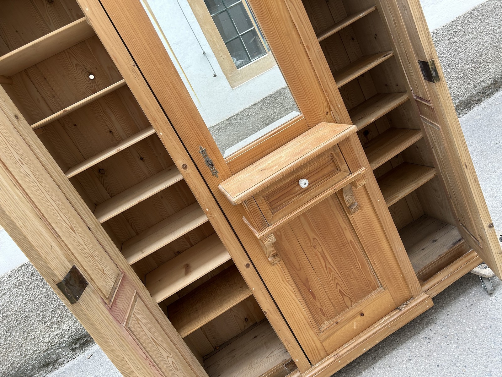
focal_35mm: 26
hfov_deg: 67.3
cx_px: 251
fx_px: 377
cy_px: 188
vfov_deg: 53.1
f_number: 1.5
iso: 32
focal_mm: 5.7
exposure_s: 1/146
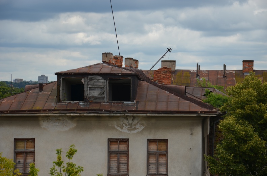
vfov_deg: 8.7
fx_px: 1165
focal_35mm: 158
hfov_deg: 13.1
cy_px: 88
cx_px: 134
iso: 100
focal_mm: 105
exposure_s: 1/250
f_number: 8
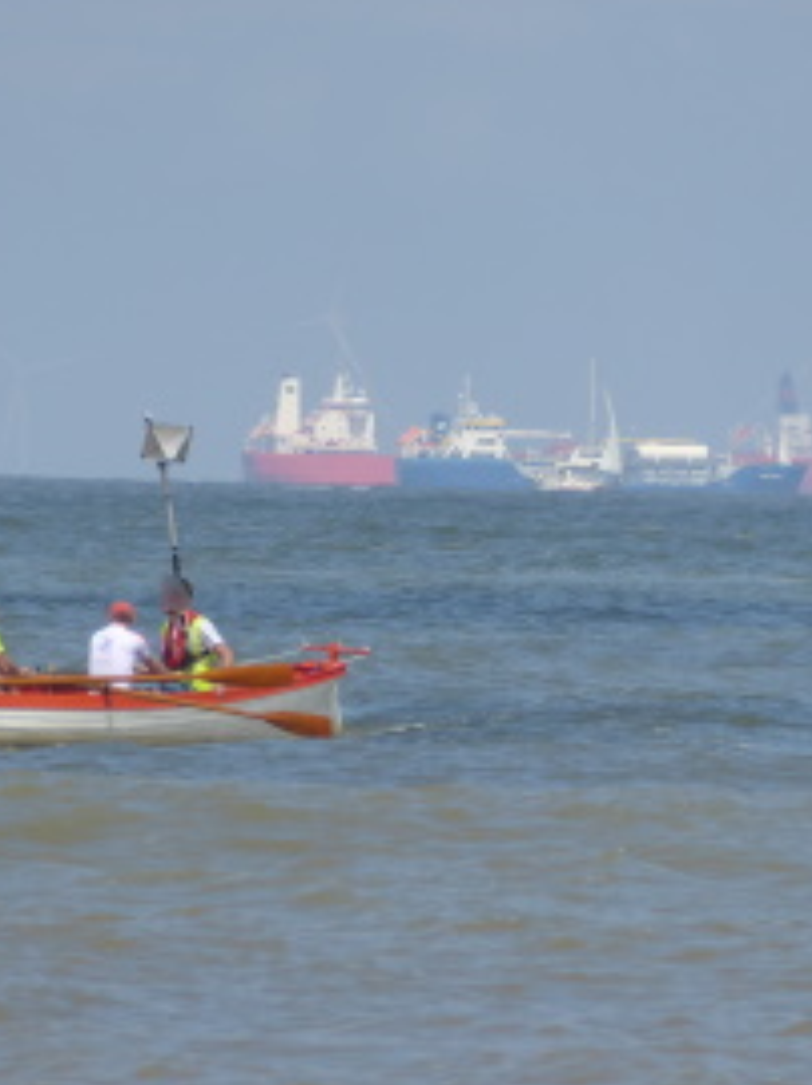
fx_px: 37654
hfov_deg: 1.2
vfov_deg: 1.7
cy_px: 522
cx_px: 205
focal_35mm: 1202
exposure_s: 1/320
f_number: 6.4
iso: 80
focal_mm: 129
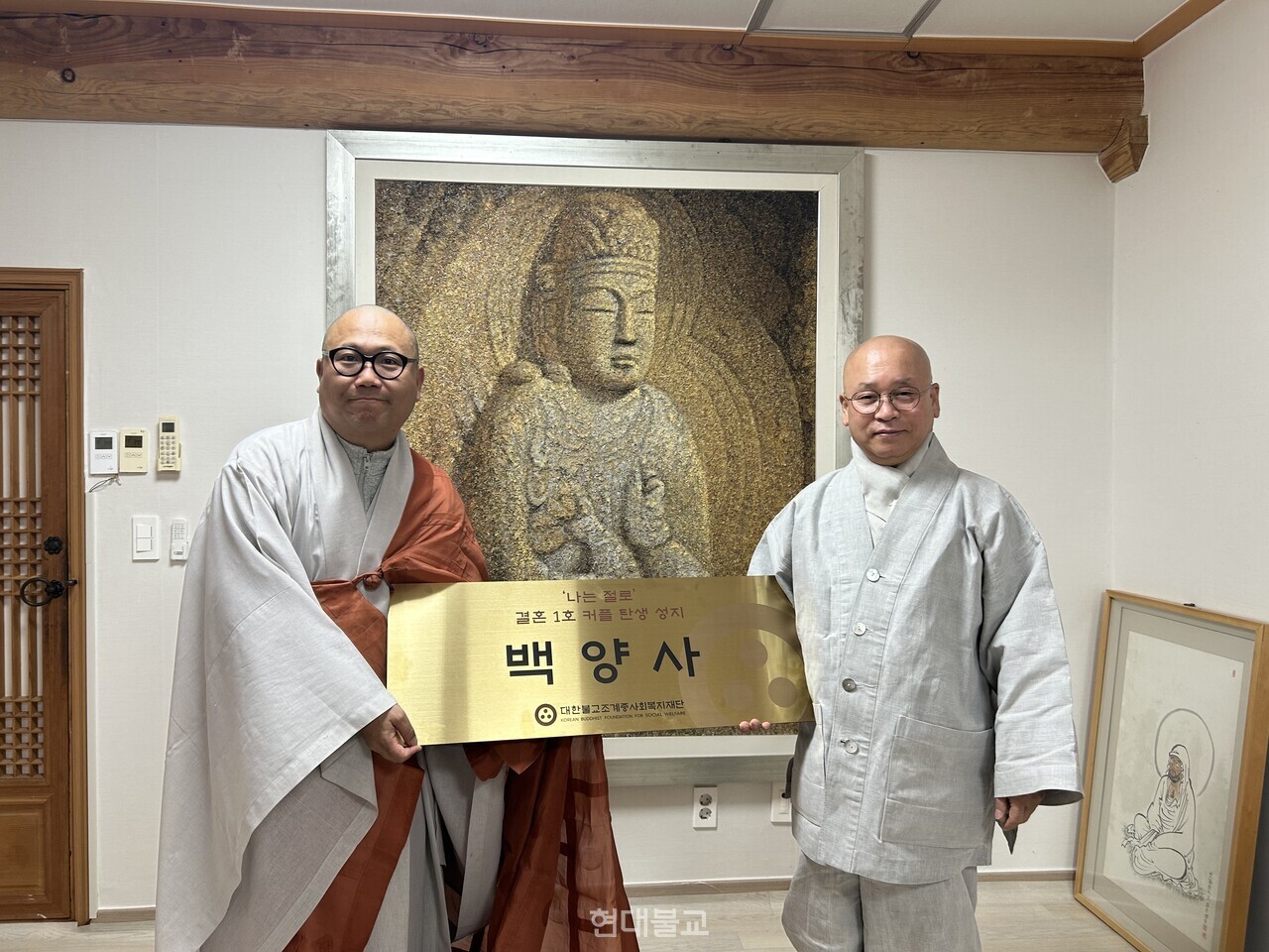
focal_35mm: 26
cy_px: 476
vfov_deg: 53.1
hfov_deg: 67.3
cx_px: 634
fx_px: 953
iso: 64
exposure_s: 1/60
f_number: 1.5
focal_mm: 5.7
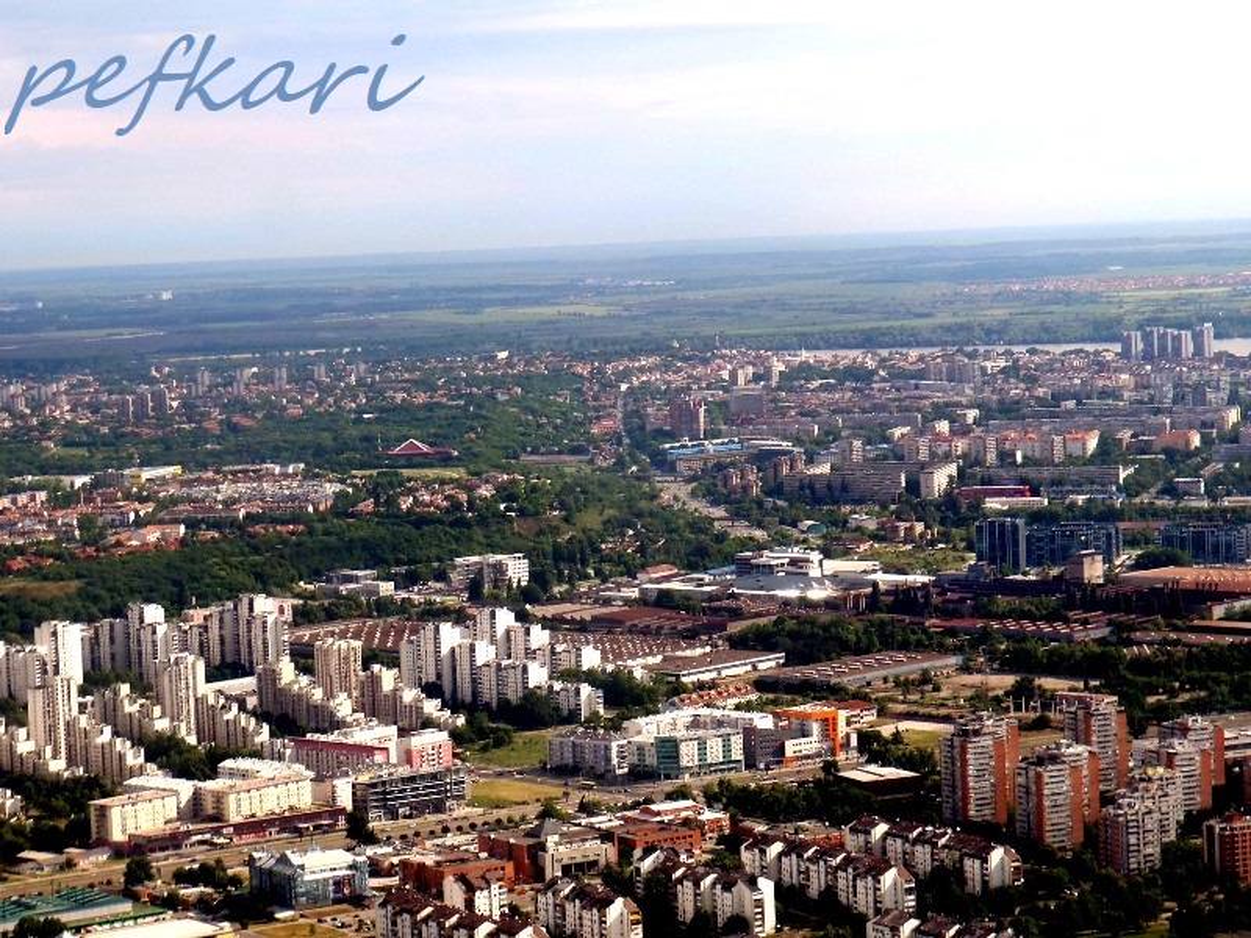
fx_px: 3686
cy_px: 469
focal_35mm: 102
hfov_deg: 19.3
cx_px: 626
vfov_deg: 14.5
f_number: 5.1
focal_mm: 18.2
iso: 80
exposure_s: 1/250
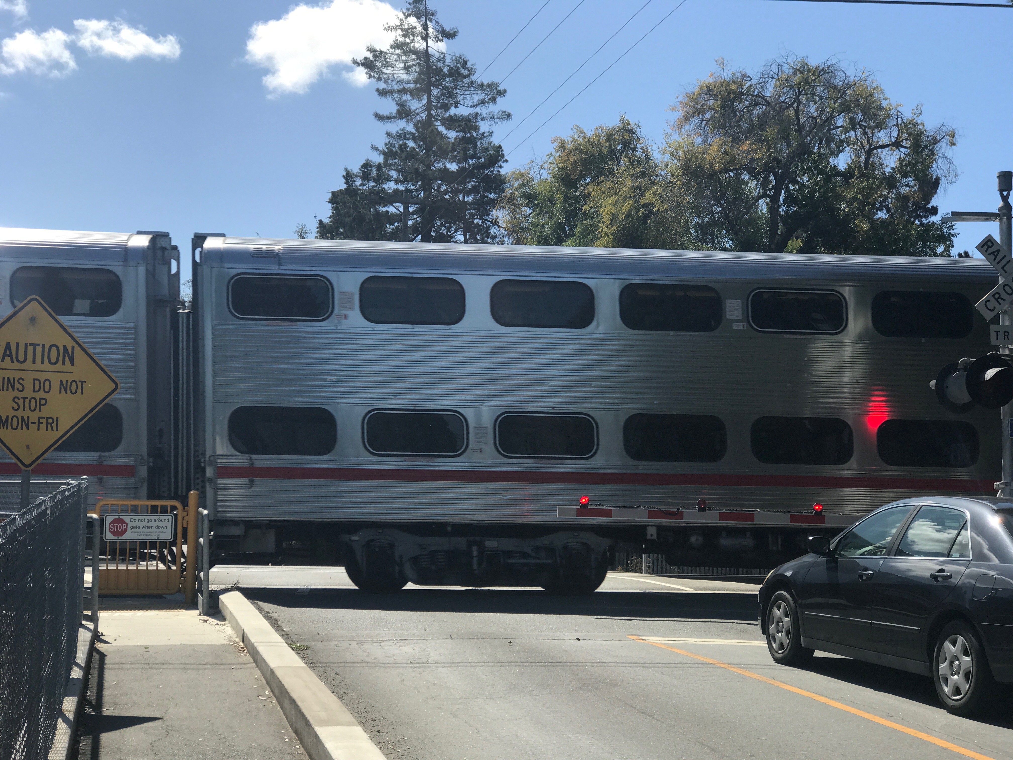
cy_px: 380
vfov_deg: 25.7
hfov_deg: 33.8
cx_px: 506
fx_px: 1668
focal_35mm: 57
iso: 20
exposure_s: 1/997
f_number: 2.8
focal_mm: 6.6
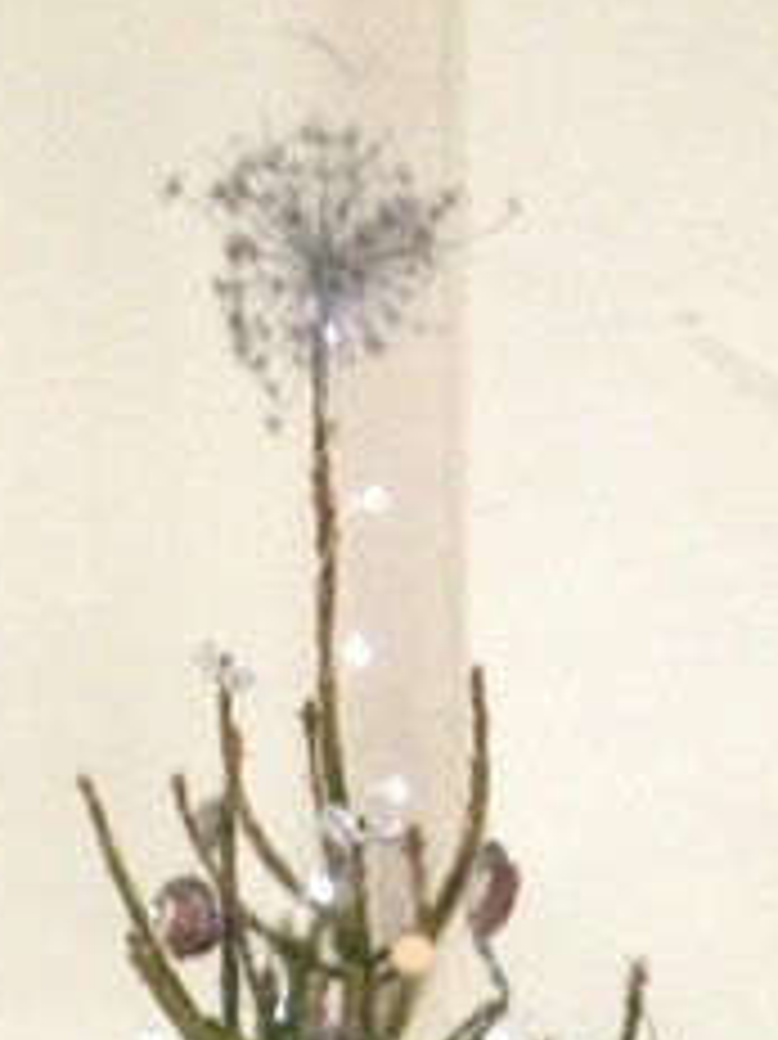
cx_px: 391
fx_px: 2789
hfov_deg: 15.9
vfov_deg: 19.7
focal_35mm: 93
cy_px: 1290
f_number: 2.4
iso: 500
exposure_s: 1/15
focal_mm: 4.28
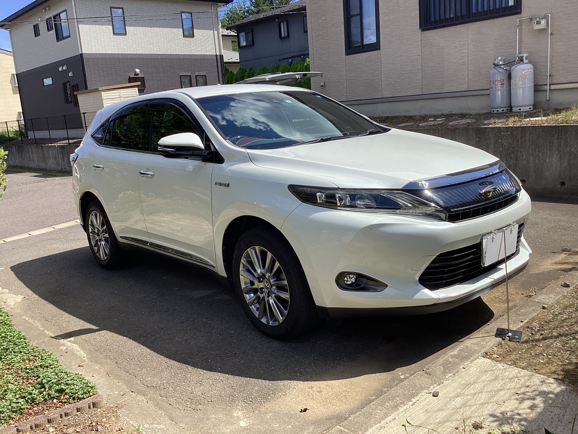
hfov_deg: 58.4
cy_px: 217
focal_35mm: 31
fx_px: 518
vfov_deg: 45.4
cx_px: 289
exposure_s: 1/1164
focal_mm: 3.3
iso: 25
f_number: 2.4
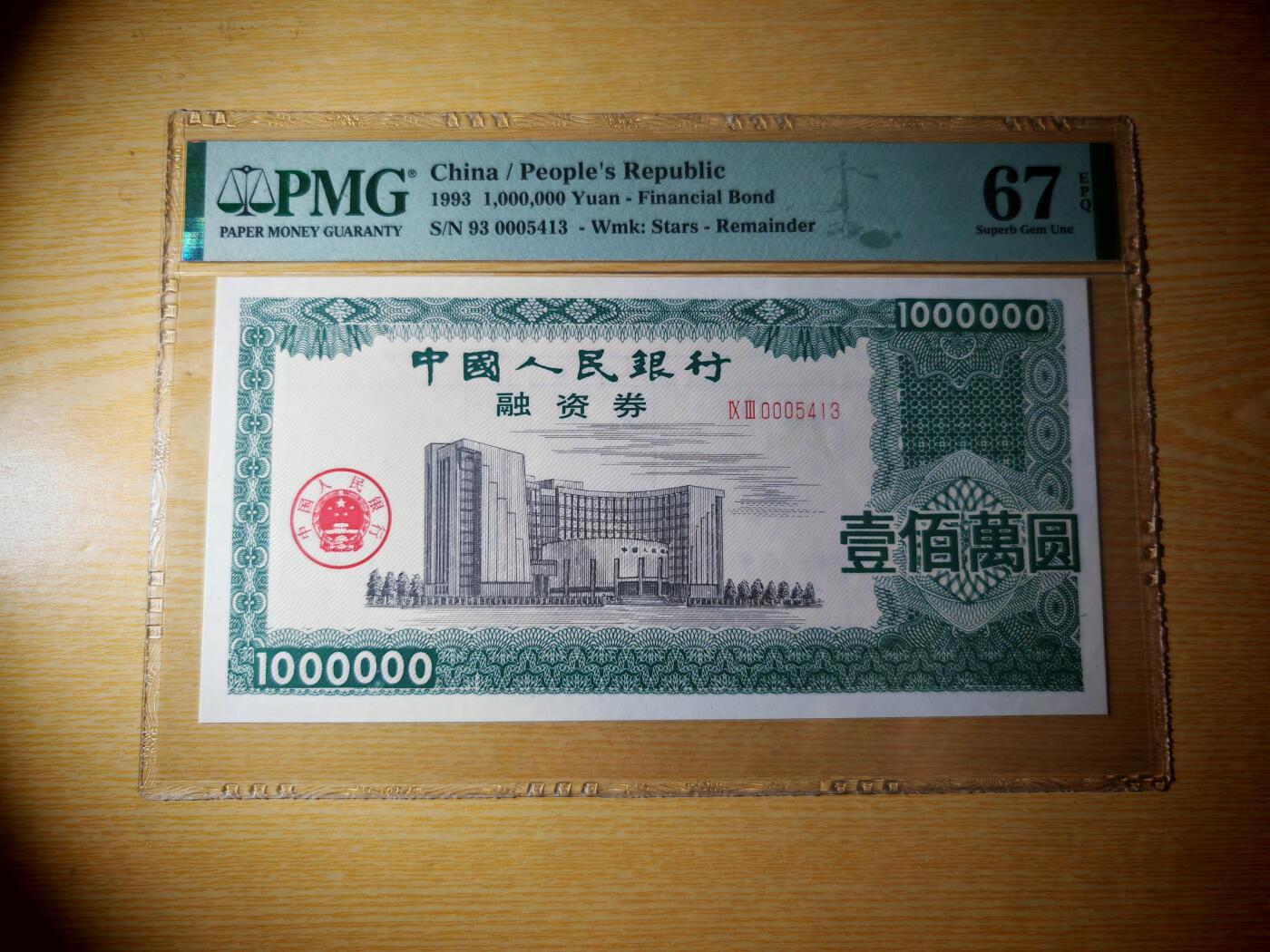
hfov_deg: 65.3
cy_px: 476
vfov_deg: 51.4
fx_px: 991
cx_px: 635
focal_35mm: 27
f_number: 1.6
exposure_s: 1/100
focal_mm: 7.62
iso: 400
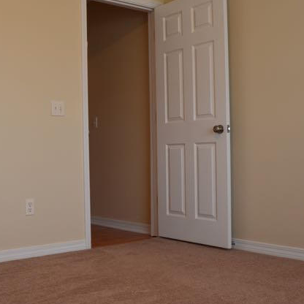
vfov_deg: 36.1
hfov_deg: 35.5
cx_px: 90
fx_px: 467
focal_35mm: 47
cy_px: 153
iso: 800
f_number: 7.1
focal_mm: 24
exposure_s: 1/30
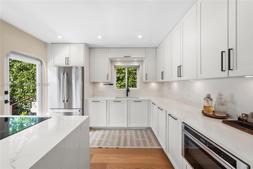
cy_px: 84
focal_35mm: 13
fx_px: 91
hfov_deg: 108.3
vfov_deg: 85.5
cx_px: 126
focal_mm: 13
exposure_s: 1/30
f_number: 8
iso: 400
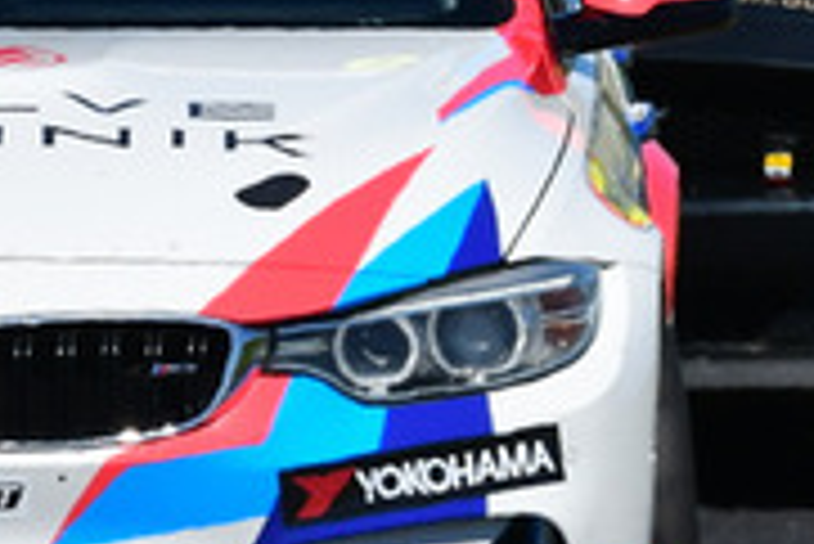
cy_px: 49
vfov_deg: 0.7
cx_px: 283
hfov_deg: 1.0
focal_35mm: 2118
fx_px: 47927
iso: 320
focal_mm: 320
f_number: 11
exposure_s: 1/640
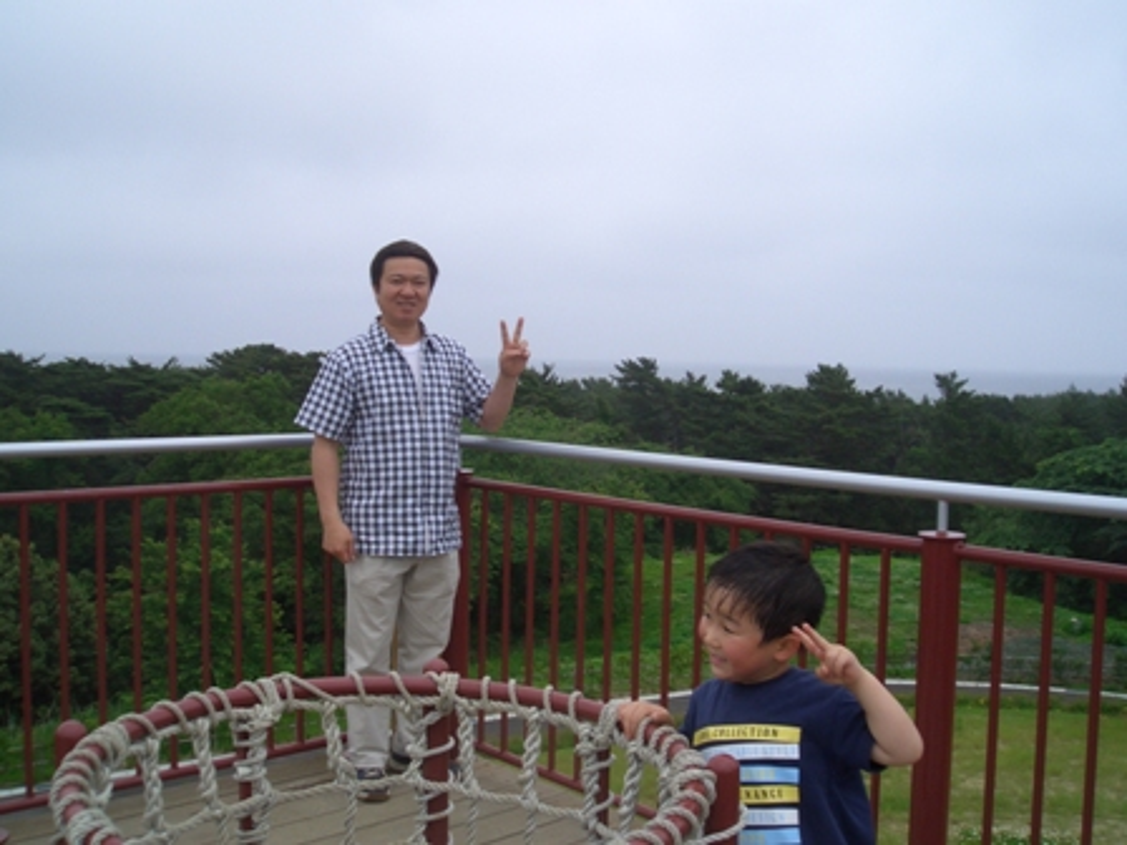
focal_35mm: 36
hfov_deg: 51.4
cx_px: 564
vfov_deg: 39.7
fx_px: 1172
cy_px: 422
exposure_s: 1/160
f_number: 4
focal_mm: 4.8
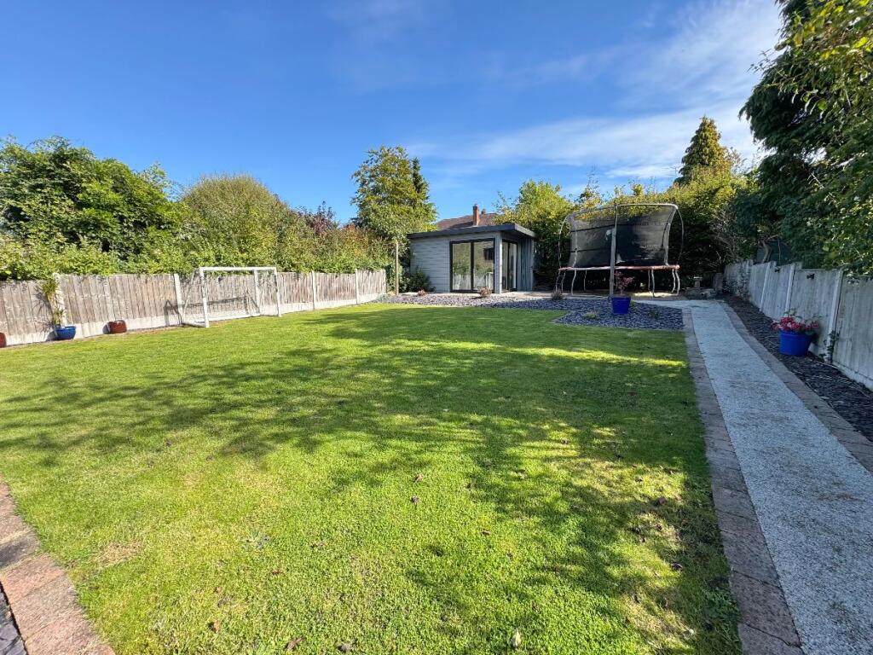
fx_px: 353
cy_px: 328
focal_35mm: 14
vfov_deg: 85.7
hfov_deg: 102.1
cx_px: 436
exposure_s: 1/495
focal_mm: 2.22
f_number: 2.2
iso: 40
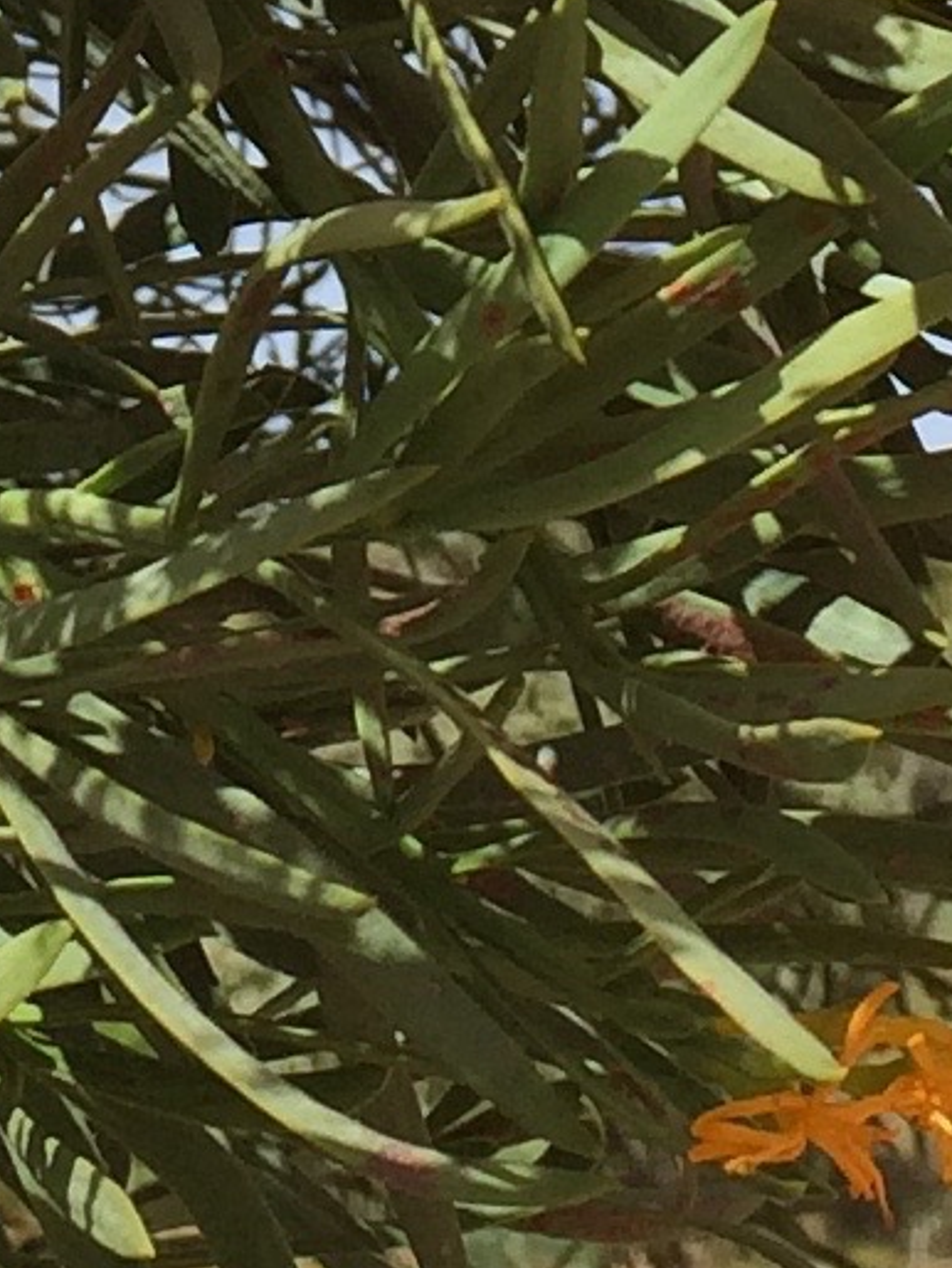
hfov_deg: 8.0
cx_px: -54
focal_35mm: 184
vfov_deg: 10.3
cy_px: -821
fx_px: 6741
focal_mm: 4.15
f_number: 2.2
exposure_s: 1/1709
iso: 32
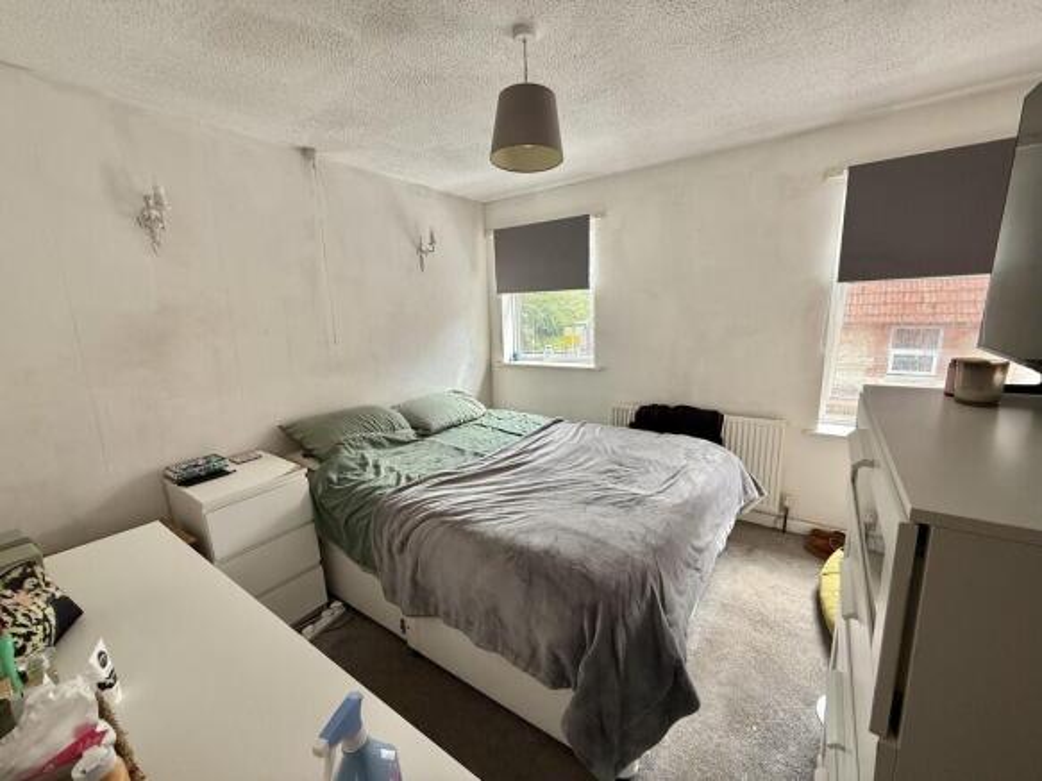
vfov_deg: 85.7
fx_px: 421
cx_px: 521
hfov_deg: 102.1
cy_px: 390
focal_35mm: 14
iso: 64
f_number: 2.2
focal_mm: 2.22
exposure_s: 1/99
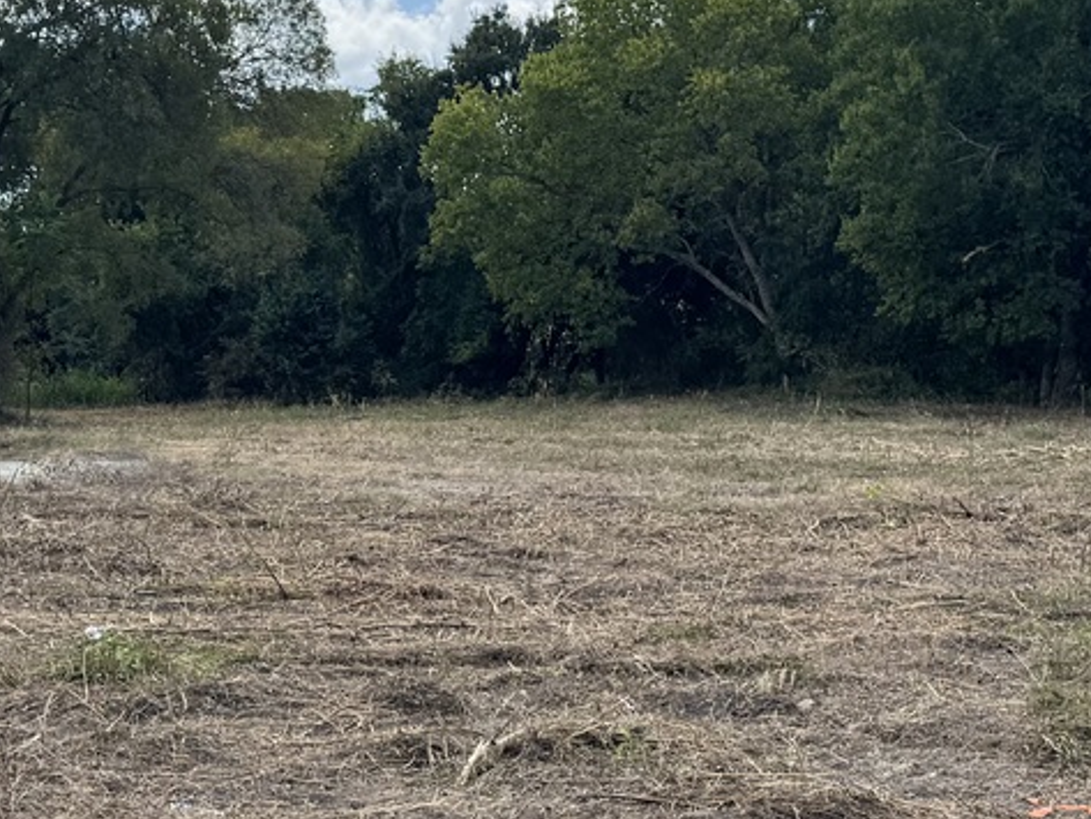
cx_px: 378
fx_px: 2301
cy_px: 570
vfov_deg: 20.1
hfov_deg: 26.5
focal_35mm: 73
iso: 80
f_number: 1.78
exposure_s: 1/3096
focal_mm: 6.76
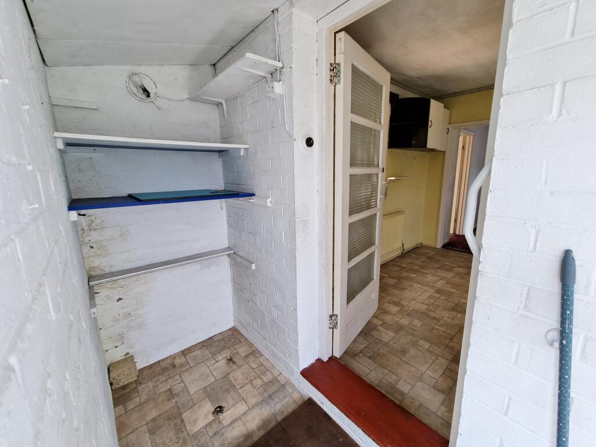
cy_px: 224
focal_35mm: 13
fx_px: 224
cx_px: 298
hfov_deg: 106.2
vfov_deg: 89.9
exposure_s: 1/130
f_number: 2.2
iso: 50
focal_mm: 2.2
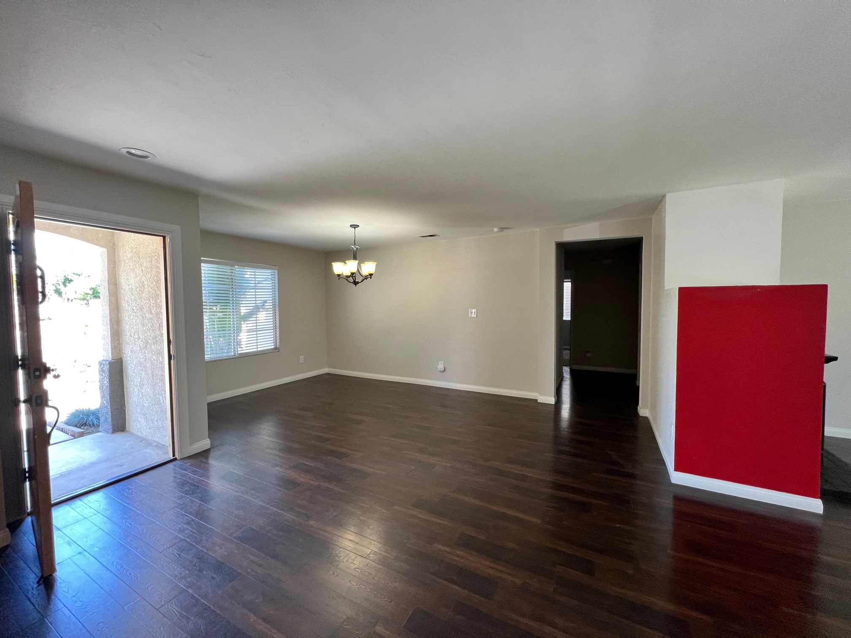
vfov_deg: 89.9
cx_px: 426
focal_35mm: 13
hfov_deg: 106.2
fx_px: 320
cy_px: 319
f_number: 1.8
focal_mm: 1.57
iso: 200
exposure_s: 1/99
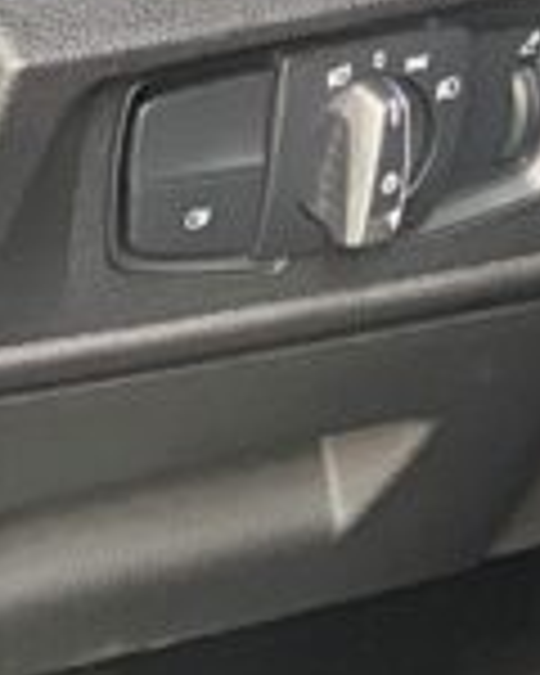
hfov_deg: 3.7
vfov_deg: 4.8
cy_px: -657
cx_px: 1714
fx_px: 7991
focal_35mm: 400
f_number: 2.8
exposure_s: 1/40
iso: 320
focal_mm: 9
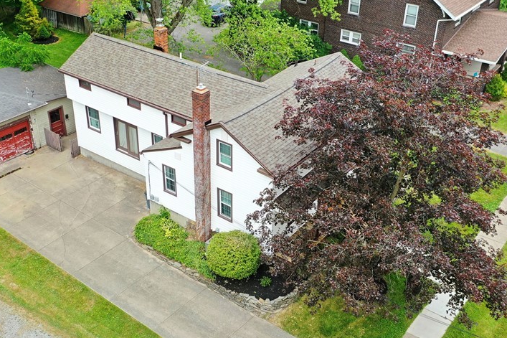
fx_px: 605
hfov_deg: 45.3
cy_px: 150
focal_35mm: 43
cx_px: 219
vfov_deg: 31.1
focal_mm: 10.26
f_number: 4
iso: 100
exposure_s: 1/80
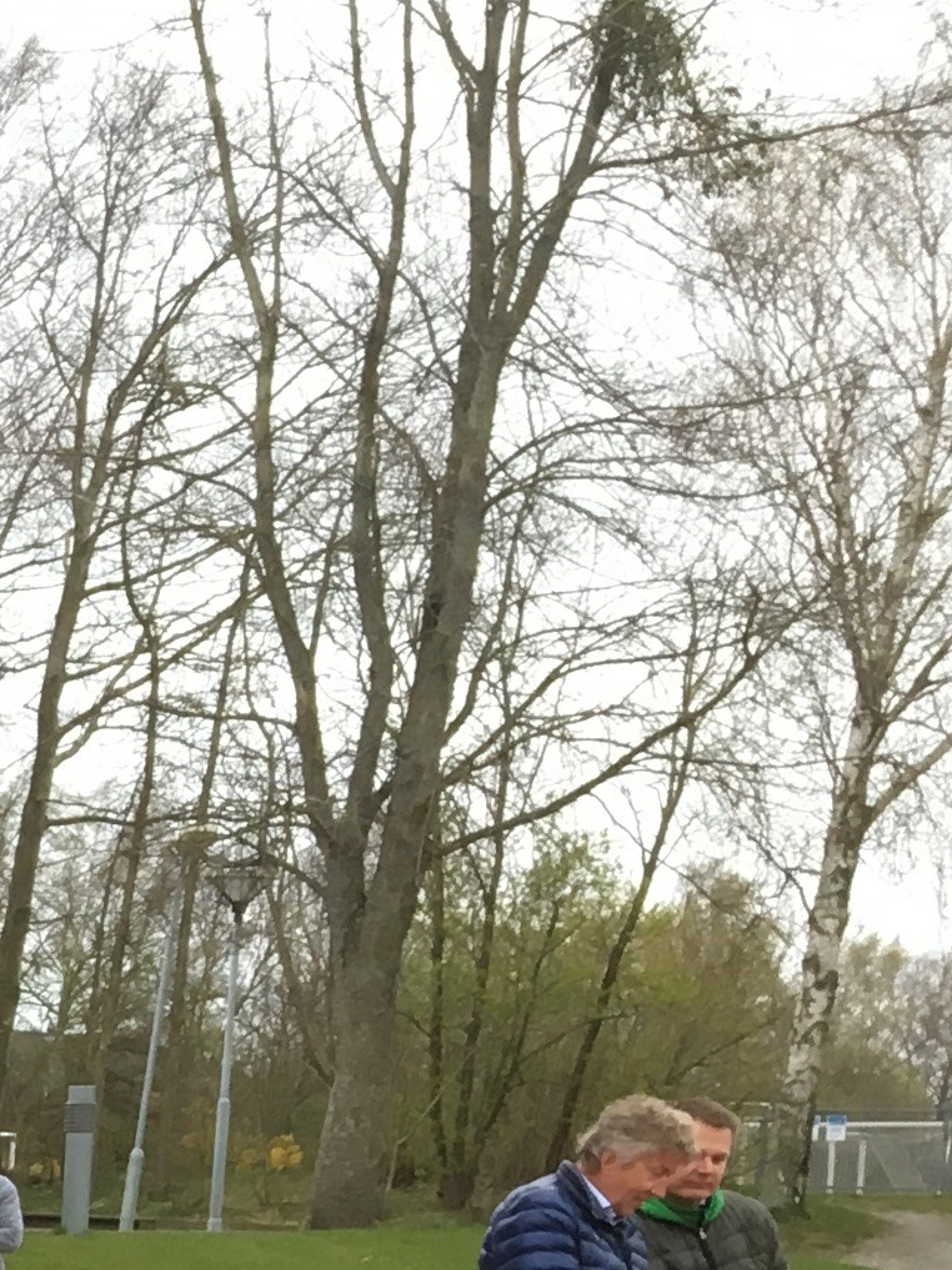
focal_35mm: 115
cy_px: 1709
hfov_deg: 10.6
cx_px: -1517
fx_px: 4220
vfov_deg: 16.1
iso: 25
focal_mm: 4.15
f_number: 2.2
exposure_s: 1/33
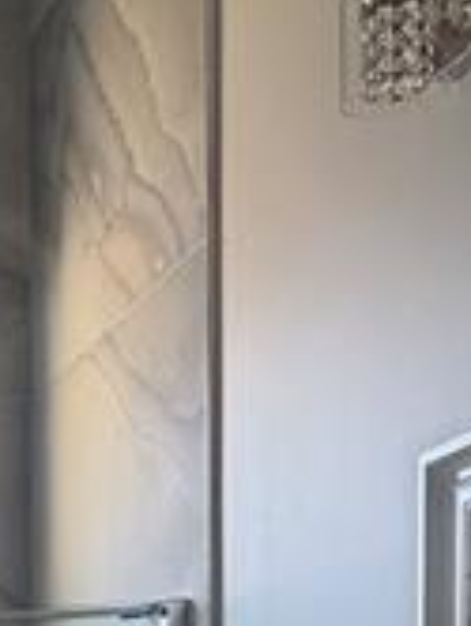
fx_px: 2009
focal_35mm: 111
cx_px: -471
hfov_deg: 11.9
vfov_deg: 15.1
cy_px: 1169
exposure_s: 1/120
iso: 250
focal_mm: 6.76
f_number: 1.78
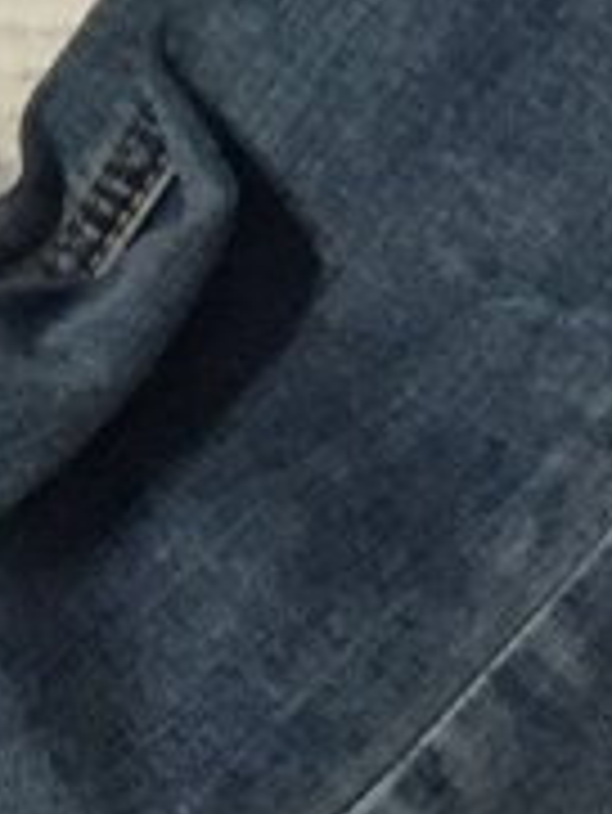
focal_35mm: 213
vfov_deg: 9.0
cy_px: -425
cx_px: -572
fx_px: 5015
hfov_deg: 6.8
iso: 250
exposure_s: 1/20
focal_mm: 4.15
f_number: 2.2
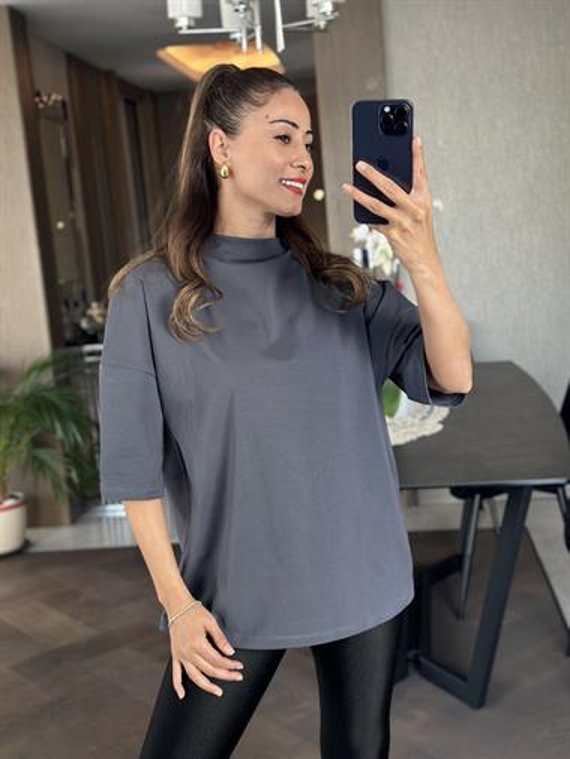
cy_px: 380
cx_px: 285
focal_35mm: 48
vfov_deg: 39.6
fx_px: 1053
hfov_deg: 30.3
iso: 250
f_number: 1.78
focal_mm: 6.86
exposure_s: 1/60
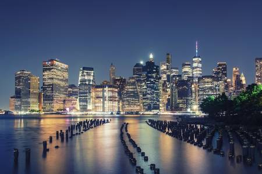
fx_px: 247
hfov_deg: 55.8
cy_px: 87
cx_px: 131
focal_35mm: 34
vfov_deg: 38.9
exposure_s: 30
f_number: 7.1
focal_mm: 34
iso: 64
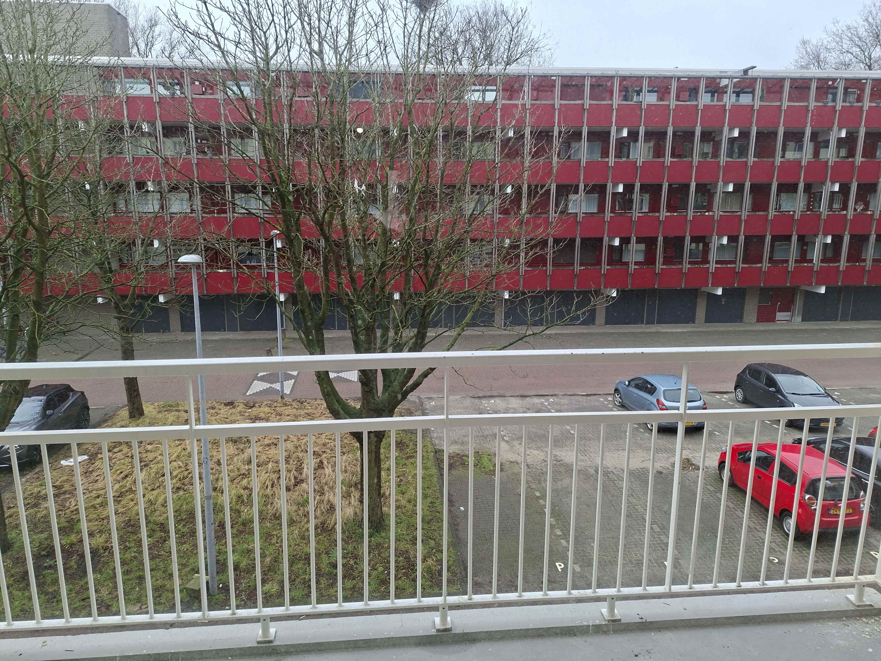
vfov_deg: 58.9
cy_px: 330
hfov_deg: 73.9
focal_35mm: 23
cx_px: 440
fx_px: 585
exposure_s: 1/259
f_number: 1.8
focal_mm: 5.54
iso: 50
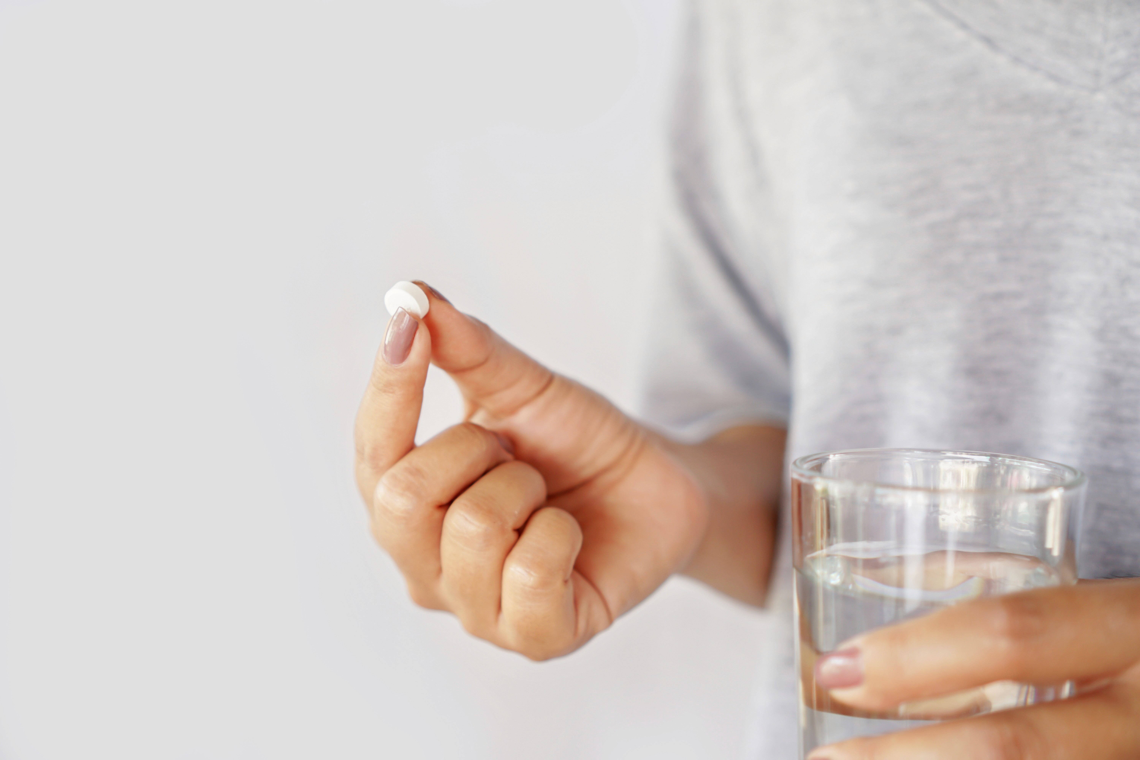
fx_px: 1662
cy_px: 380
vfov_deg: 25.8
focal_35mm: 52
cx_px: 570
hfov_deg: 37.9
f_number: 2.2
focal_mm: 35
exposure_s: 1/60
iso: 100
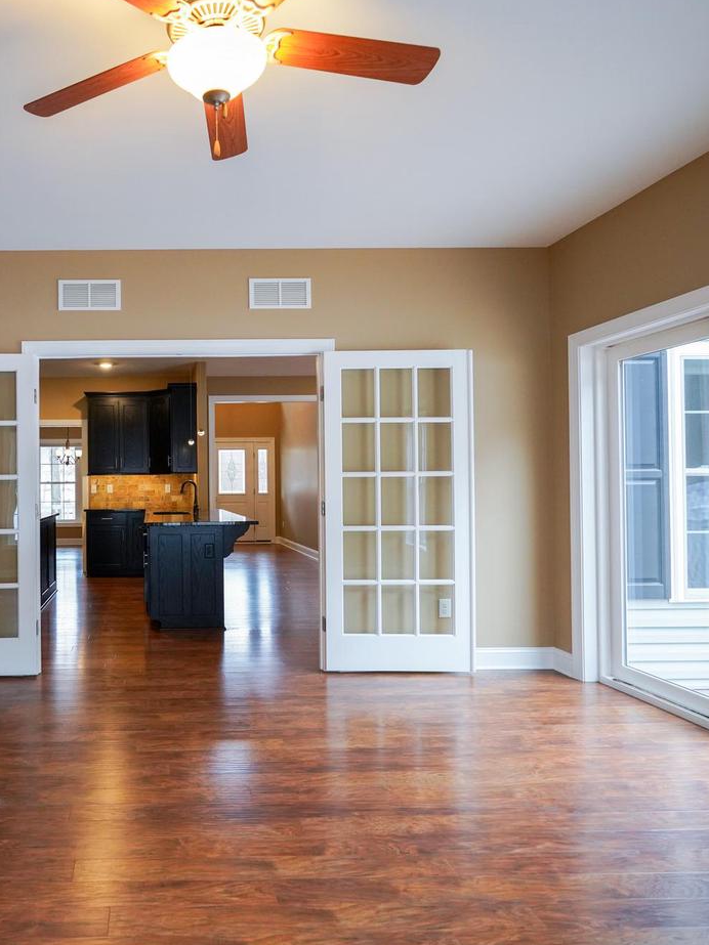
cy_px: 479
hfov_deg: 53.7
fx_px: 656
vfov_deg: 71.6
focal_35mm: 24
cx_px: 160
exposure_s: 1/160
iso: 1600
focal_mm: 16
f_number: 4
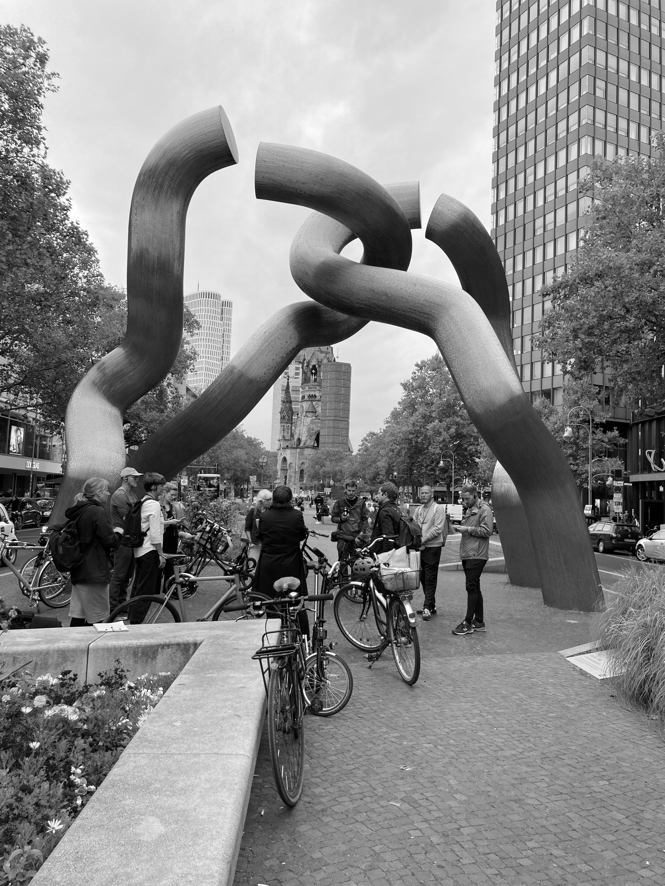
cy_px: 443
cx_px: 332
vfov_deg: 63.4
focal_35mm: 28
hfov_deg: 49.7
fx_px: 717
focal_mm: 3.99
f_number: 1.8
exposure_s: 1/188
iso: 20
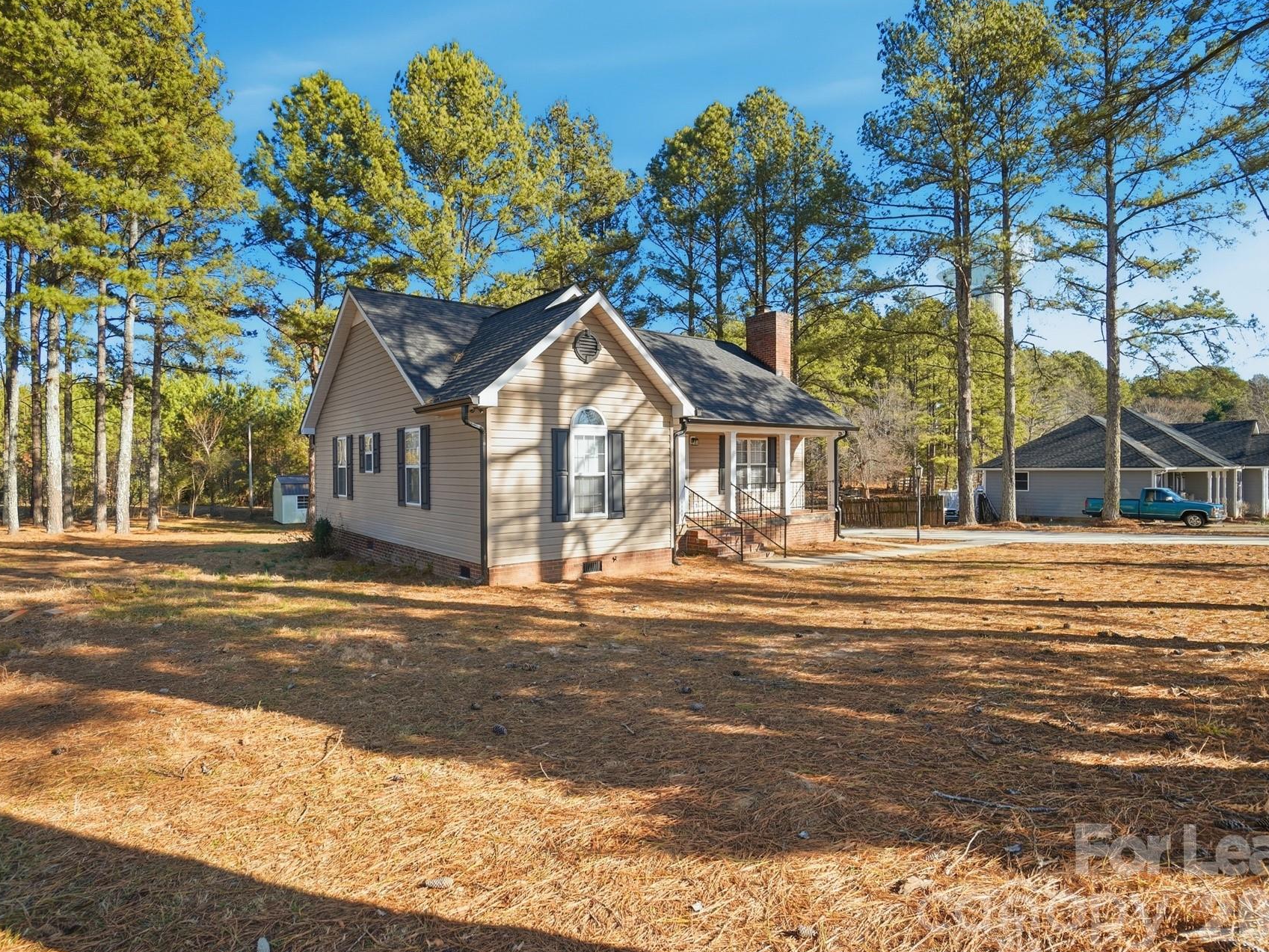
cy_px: 469
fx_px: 623
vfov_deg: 74.7
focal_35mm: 17
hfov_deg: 91.0
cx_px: 609
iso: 100
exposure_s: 1/4000
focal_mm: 10
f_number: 4
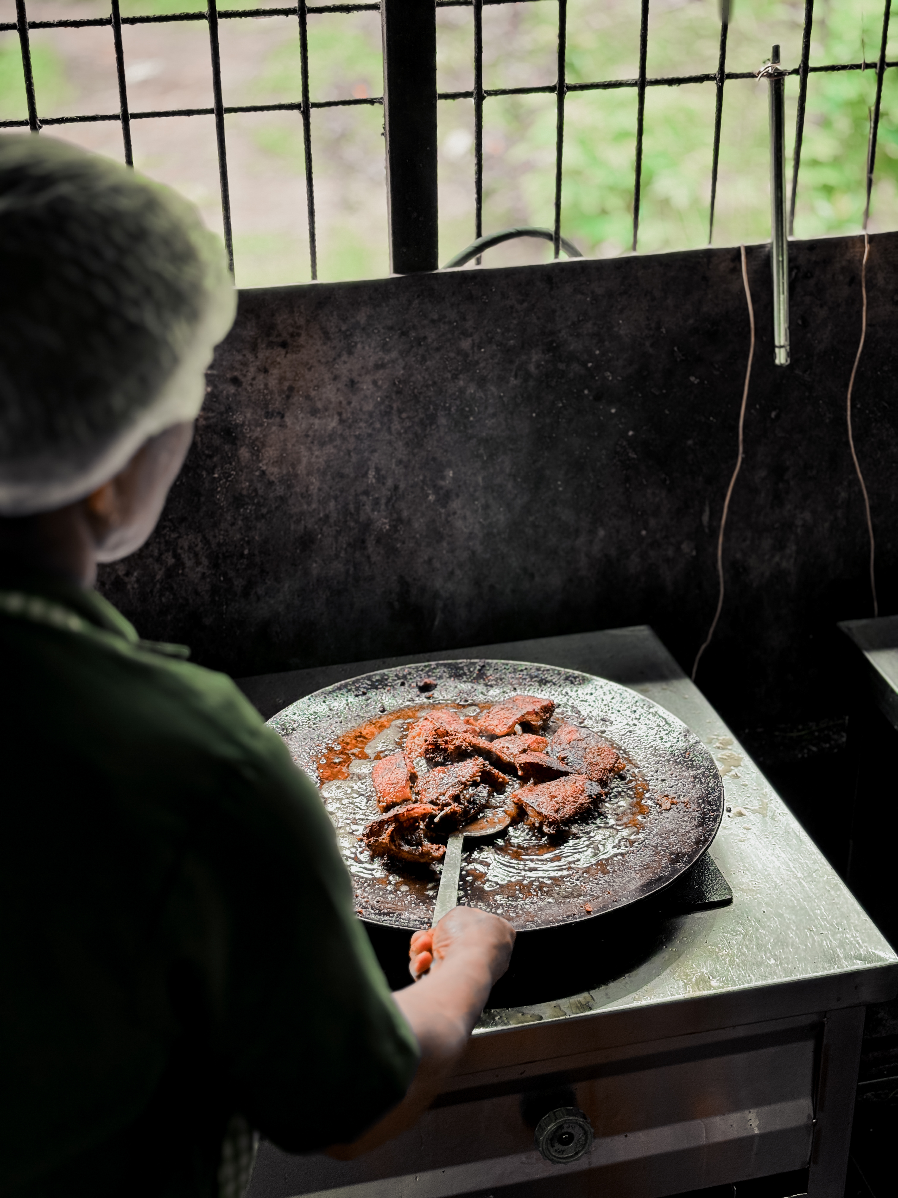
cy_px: 599
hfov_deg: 28.0
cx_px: 449
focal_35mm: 52
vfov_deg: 36.8
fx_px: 1799
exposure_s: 1/70
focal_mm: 5.96
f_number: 1.6
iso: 50
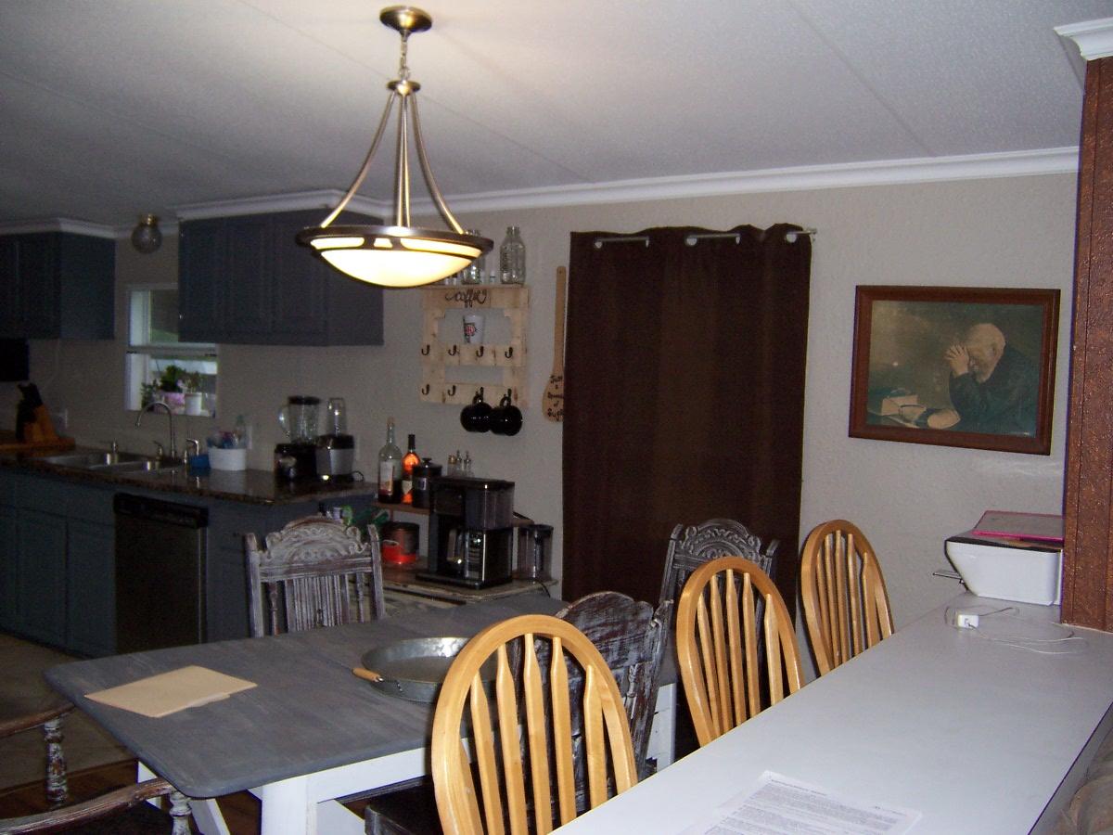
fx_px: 1061
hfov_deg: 55.4
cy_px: 418
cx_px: 556
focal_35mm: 33
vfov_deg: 42.9
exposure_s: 1/60
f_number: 2.8
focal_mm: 5.5
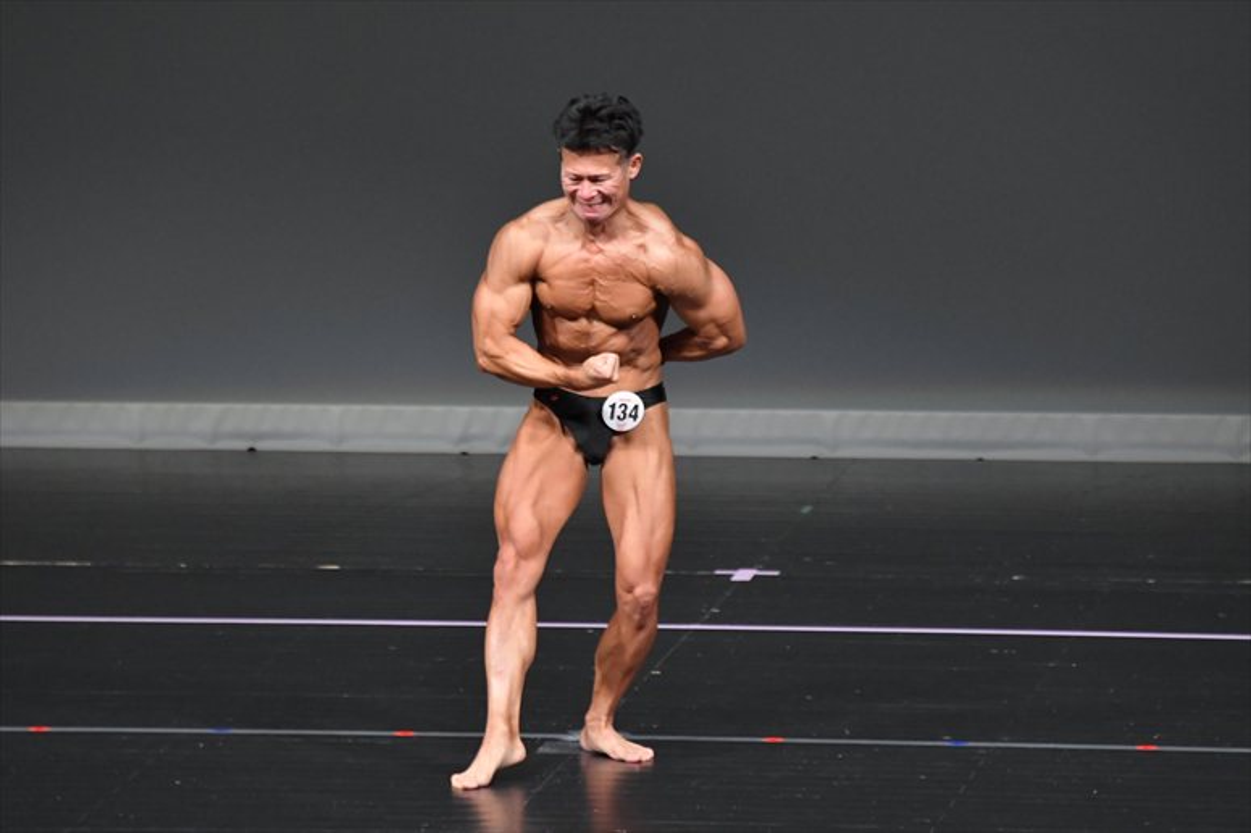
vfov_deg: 3.7
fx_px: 13025
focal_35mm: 375
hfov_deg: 5.5
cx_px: 626
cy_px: 416
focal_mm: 250
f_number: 5.6
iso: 4000
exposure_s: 1/400
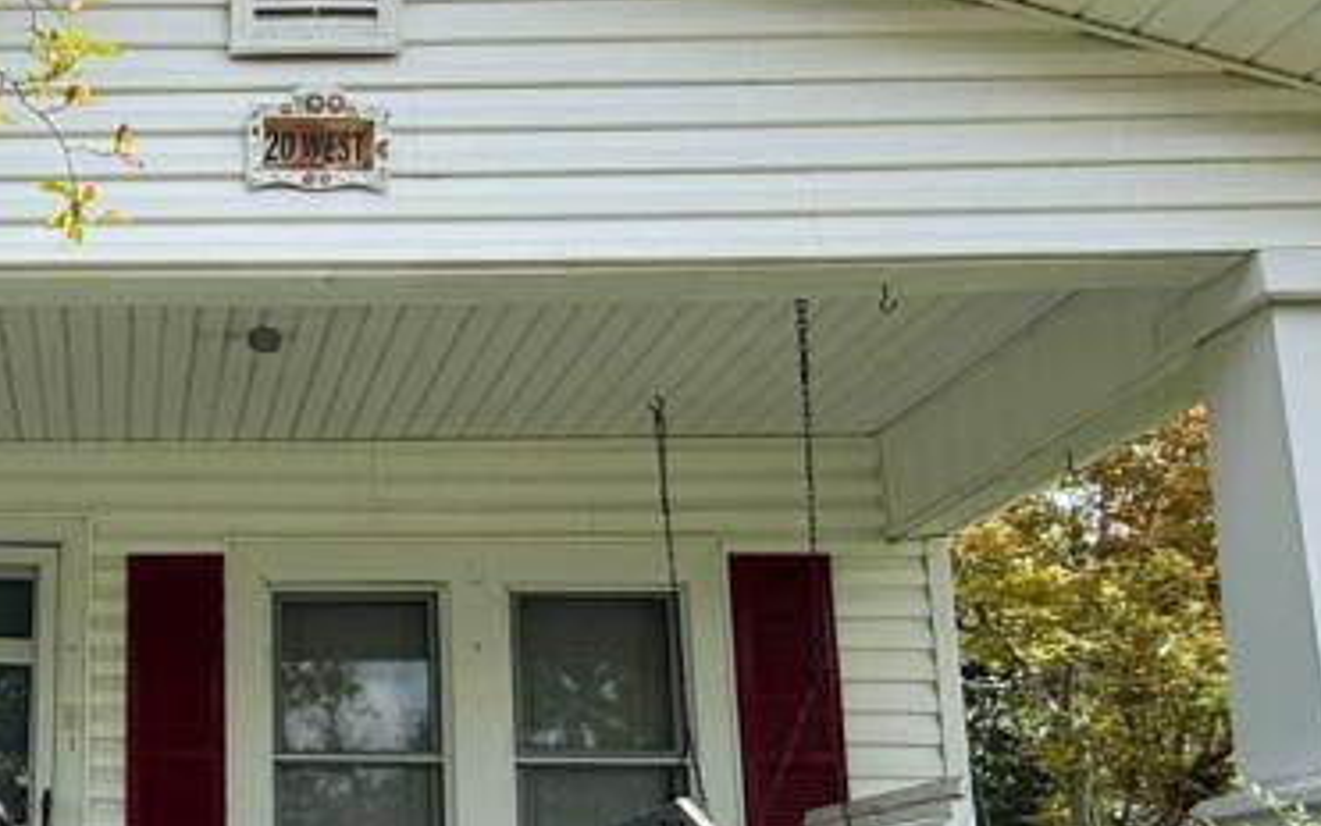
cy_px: 587
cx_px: 25
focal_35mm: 48
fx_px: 1728
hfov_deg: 37.7
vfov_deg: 26.6
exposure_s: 1/651
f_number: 2.2
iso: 50
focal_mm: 2.22
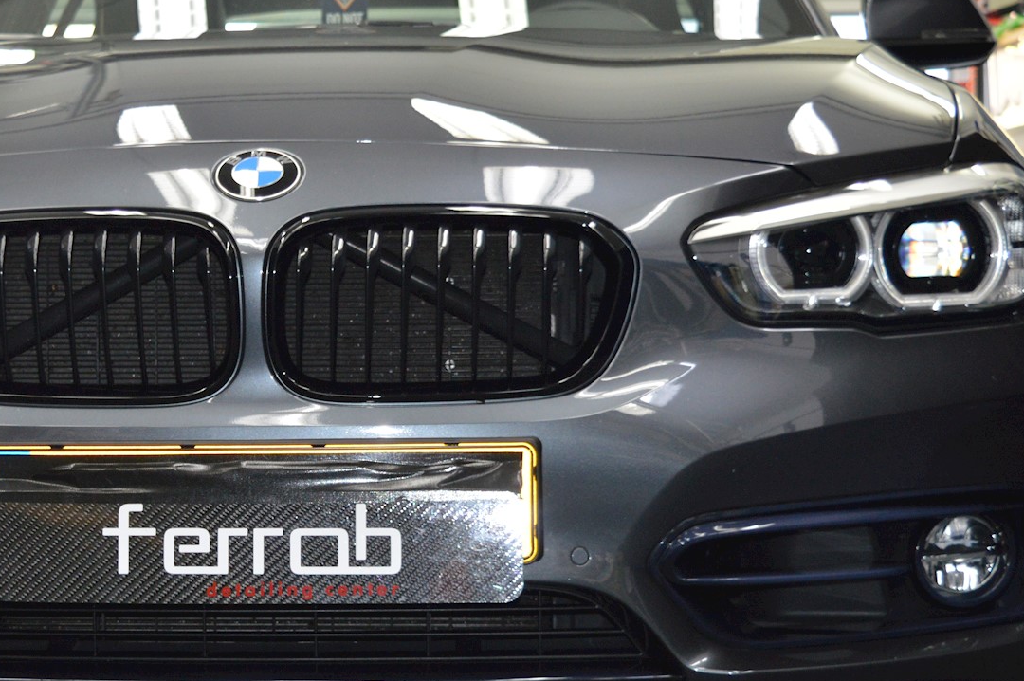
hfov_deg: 21.1
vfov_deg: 14.2
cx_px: 265
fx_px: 2728
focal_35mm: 96
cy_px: 367
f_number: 4.8
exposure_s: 1/60
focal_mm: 36
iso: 720
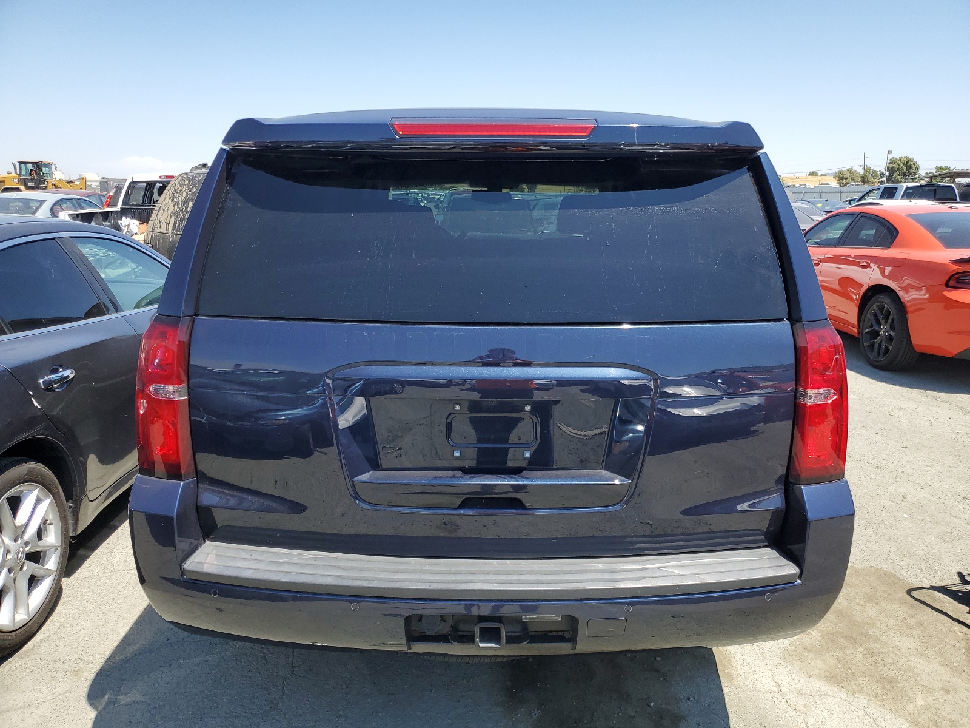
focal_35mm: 26
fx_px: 729
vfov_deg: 53.1
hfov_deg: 67.3
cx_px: 485
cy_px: 364
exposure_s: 1/2000
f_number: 1.5
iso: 50
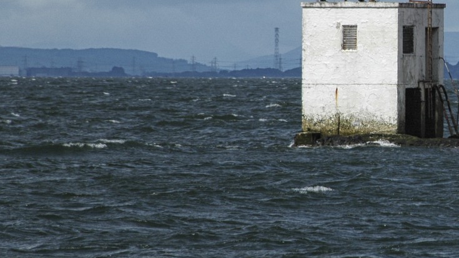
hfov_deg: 3.1
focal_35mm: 694
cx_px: 467
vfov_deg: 1.7
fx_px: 8444
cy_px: 97
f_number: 8
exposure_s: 1/1000
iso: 200
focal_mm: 200
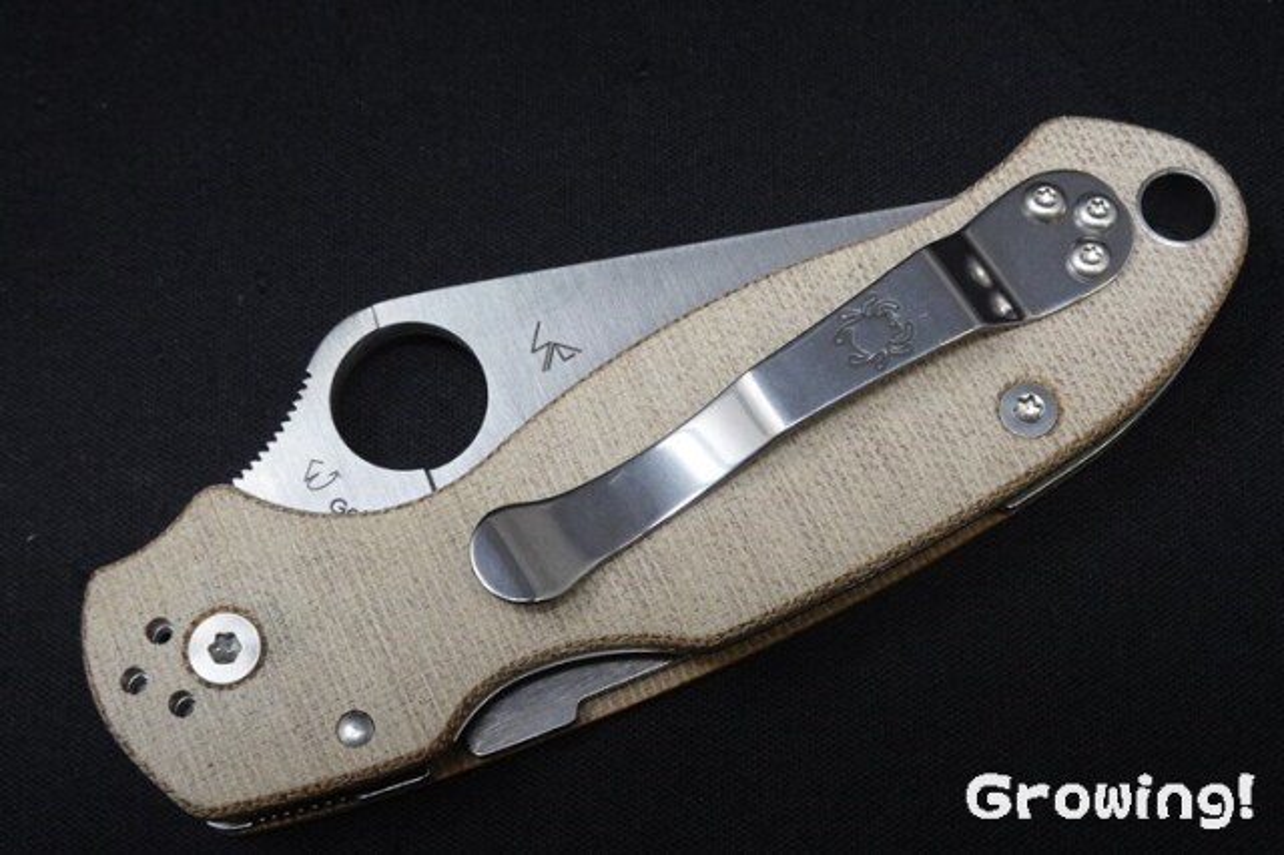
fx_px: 2068
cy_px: 428
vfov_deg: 23.4
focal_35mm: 58
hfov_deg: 34.5
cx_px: 642
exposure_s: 1/60
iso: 1600
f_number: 10
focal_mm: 21.56
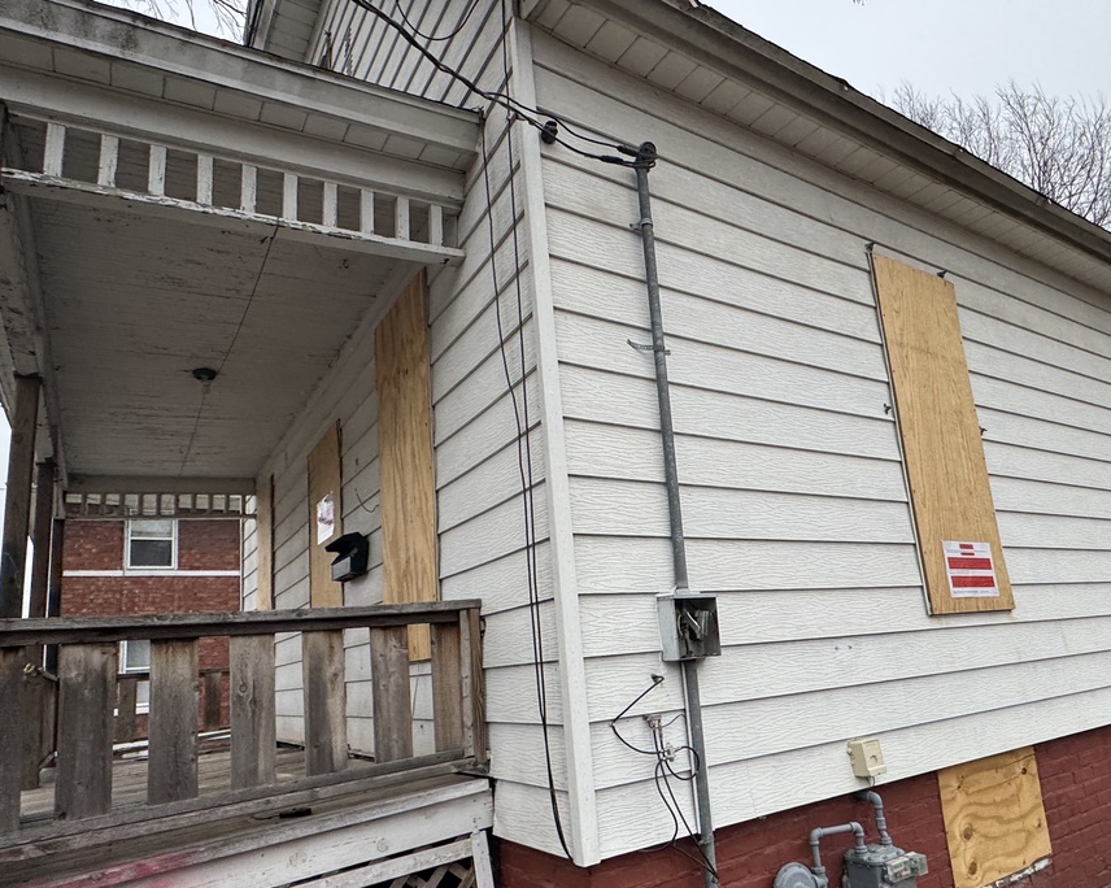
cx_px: 617
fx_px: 756
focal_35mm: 23
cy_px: 523
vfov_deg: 60.4
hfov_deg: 72.4
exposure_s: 1/407
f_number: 2.2
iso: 40
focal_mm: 2.22
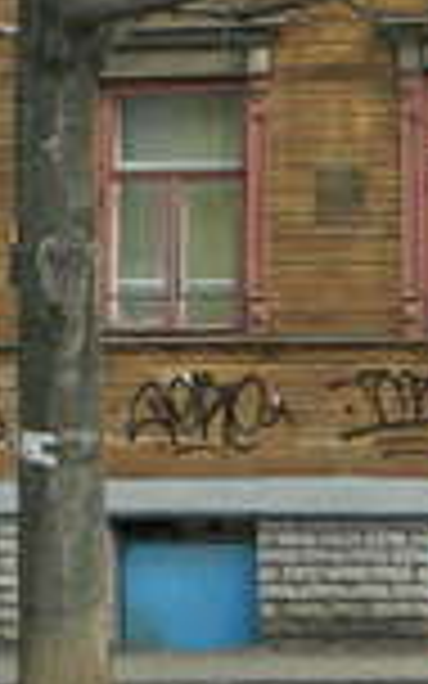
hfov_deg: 7.0
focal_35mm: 188
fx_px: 3509
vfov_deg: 11.0
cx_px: 133
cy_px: -83
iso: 80
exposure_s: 1/200
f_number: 3.6
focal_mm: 8.4
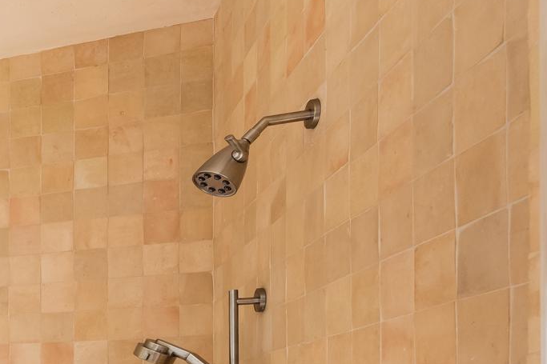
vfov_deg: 28.7
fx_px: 638
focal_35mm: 42
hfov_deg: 30.5
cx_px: -237
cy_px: 407
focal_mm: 14
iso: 800
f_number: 10
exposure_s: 1/20
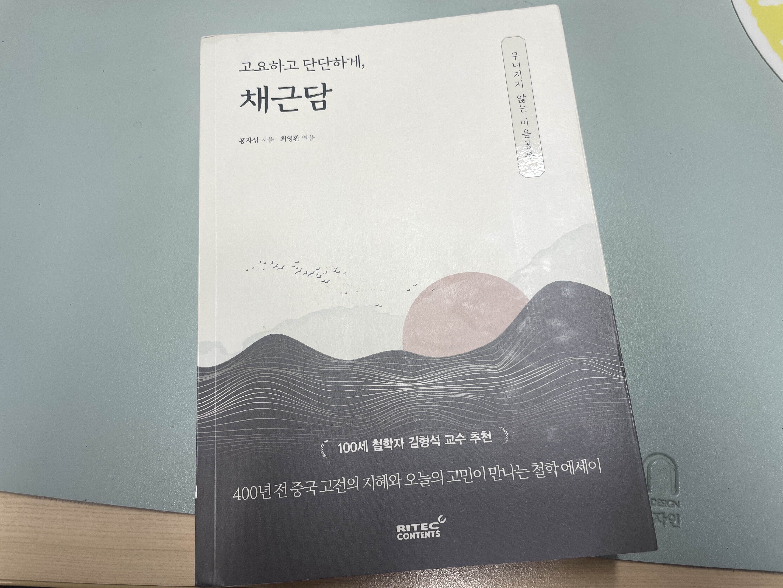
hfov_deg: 67.3
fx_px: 588
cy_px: 294
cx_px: 392
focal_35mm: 26
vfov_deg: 53.1
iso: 80
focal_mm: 4.2
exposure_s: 1/120
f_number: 1.6
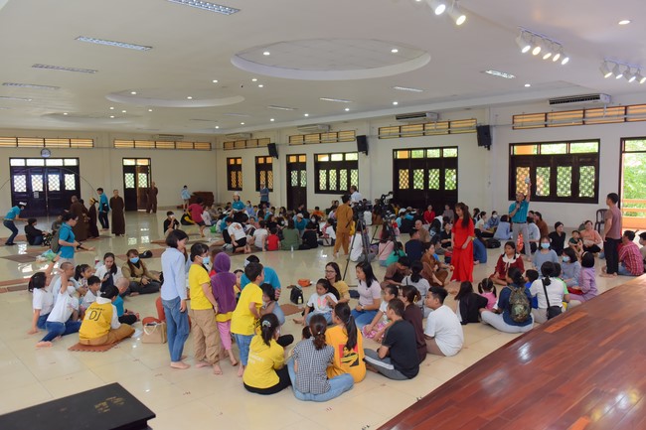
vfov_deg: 44.9
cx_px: 323
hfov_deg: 63.7
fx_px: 520
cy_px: 215
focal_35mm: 29
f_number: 3.5
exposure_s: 1/125
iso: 800
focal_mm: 29
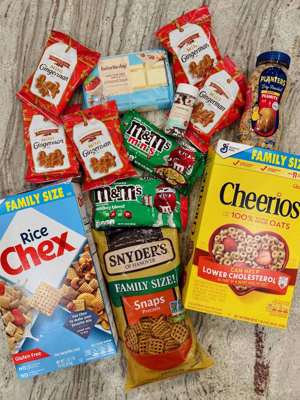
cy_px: 200
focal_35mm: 24
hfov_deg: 56.8
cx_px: 150
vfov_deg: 71.6
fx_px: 277
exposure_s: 1/120
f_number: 1.8
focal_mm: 6.8
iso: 125
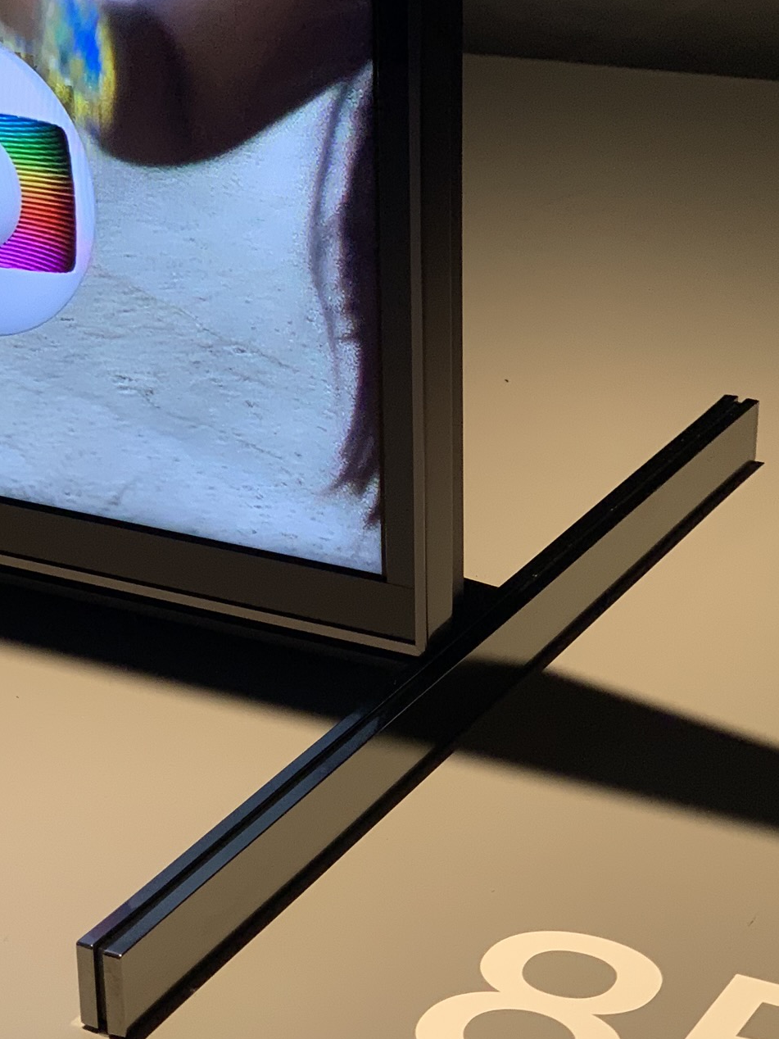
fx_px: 2520
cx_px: 314
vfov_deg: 23.2
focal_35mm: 84
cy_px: 676
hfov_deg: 17.6
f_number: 2.4
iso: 125
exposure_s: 1/60
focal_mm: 6
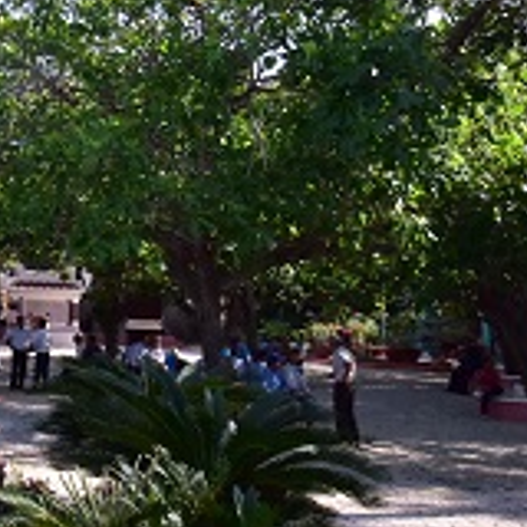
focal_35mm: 51
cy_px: 152
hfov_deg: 27.5
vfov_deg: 32.9
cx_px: -168
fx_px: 878
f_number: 20
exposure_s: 1/320
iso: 1600
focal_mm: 16
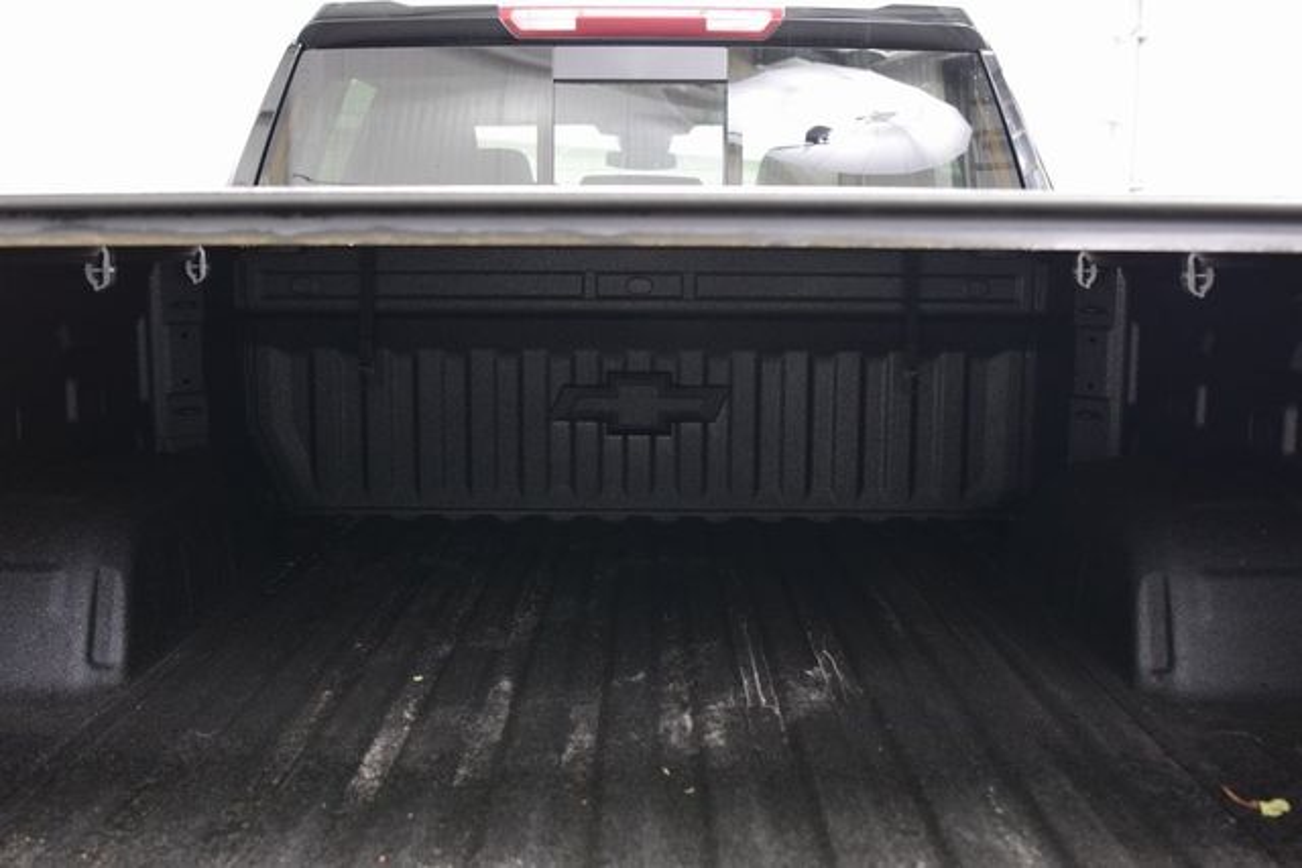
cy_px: 434
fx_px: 1302
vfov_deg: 36.9
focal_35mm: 36
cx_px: 651
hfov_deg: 53.1
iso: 1600
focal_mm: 24
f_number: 3.2
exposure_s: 1/15
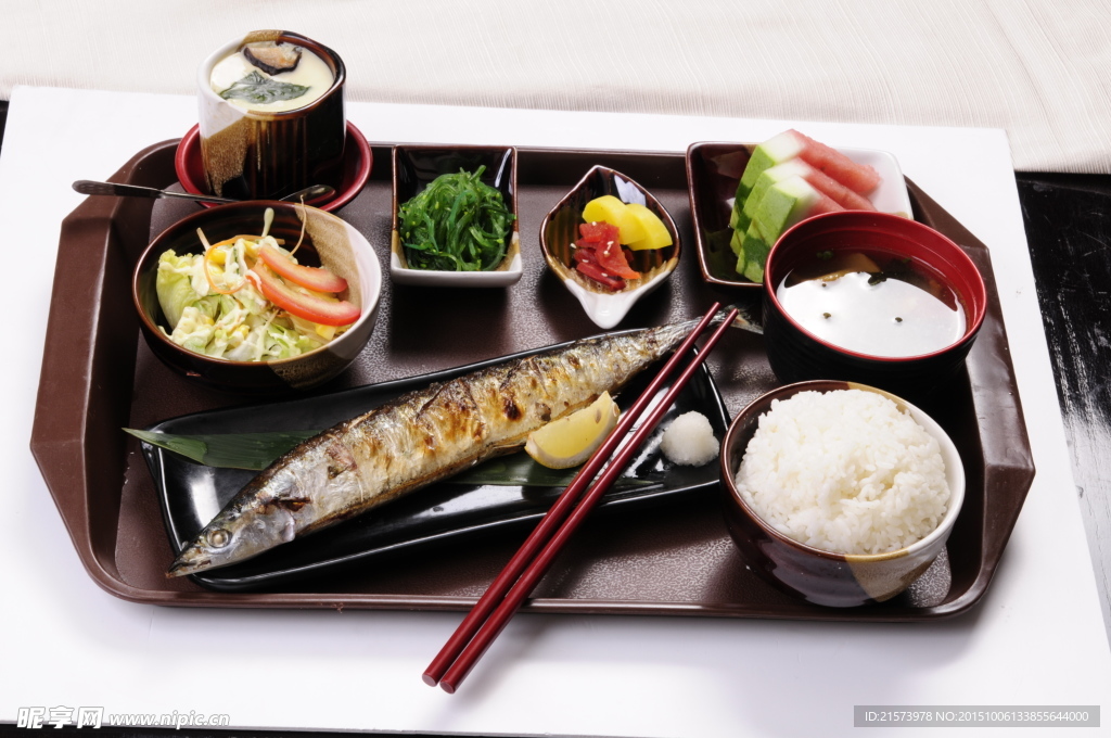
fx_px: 2774
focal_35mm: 90
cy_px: 369
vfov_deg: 15.1
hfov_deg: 22.6
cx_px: 556
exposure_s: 1/100
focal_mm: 60
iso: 200
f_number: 16
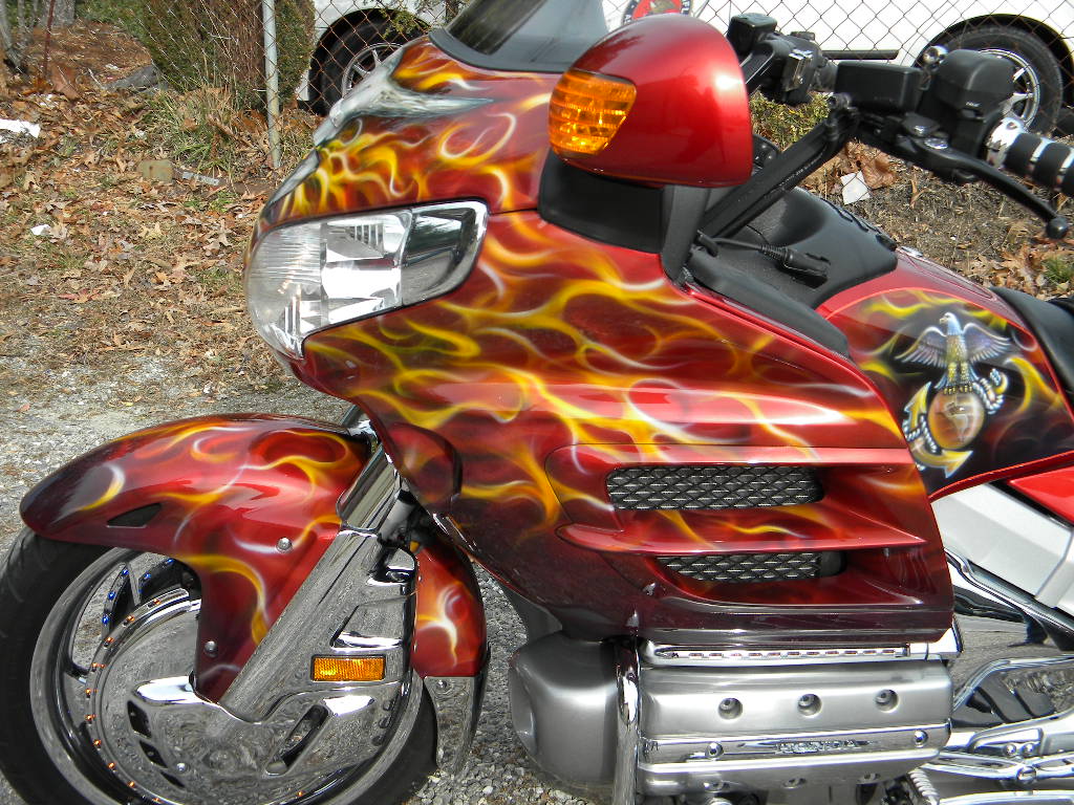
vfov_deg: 35.1
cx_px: 537
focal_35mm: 41
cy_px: 402
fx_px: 1272
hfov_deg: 45.8
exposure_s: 1/320
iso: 80
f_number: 3.8
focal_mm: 7.3
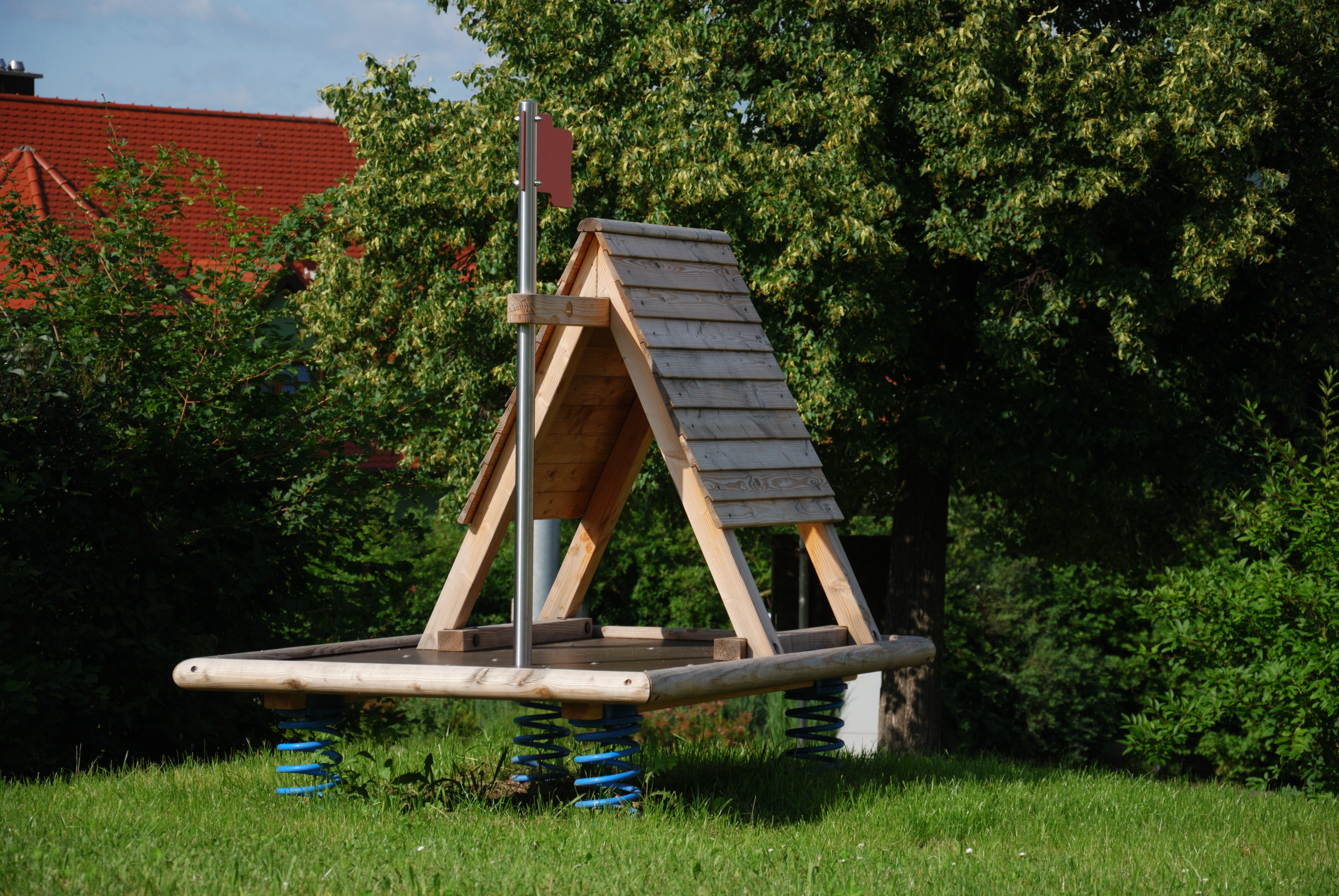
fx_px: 4748
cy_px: 448
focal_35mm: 128
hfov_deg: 16.1
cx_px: 670
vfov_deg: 10.8
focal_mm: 85
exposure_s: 1/640
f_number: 6.3
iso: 100
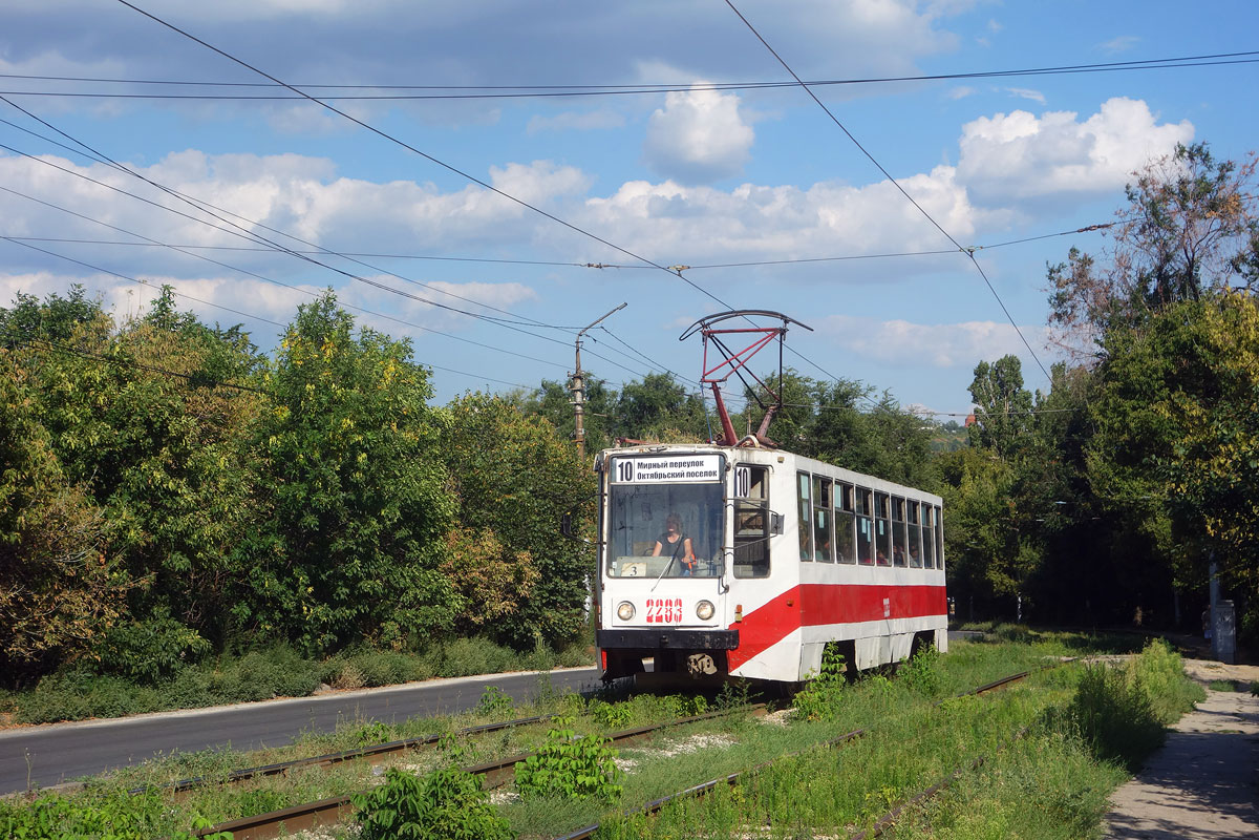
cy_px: 420
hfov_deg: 35.1
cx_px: 630
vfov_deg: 23.8
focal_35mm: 57
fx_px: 1993
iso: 125
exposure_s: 1/500
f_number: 6.3
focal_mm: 21.29
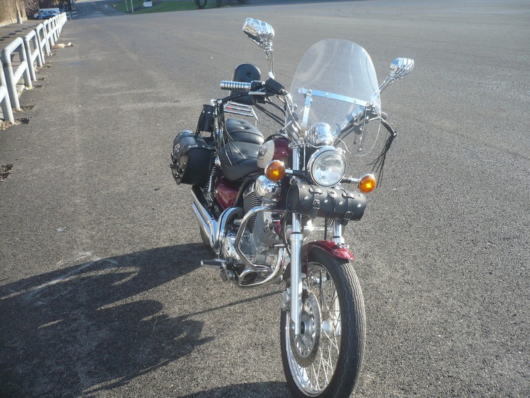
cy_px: 199
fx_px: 536
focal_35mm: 35
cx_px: 265
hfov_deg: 52.6
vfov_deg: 40.7
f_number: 2.8
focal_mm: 5.8
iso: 100
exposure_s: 1/320
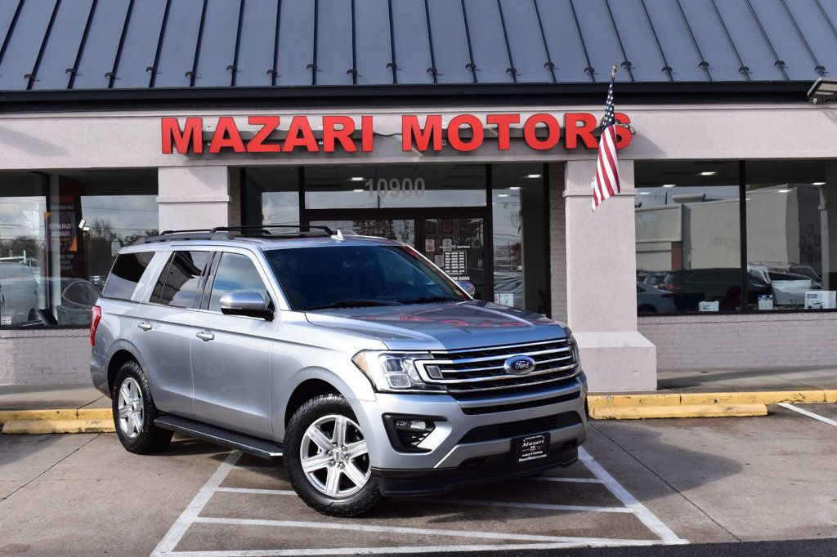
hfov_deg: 42.3
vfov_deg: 28.9
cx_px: 418
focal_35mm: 46
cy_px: 278
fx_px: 1081
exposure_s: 1/400
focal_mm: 31
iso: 400
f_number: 11
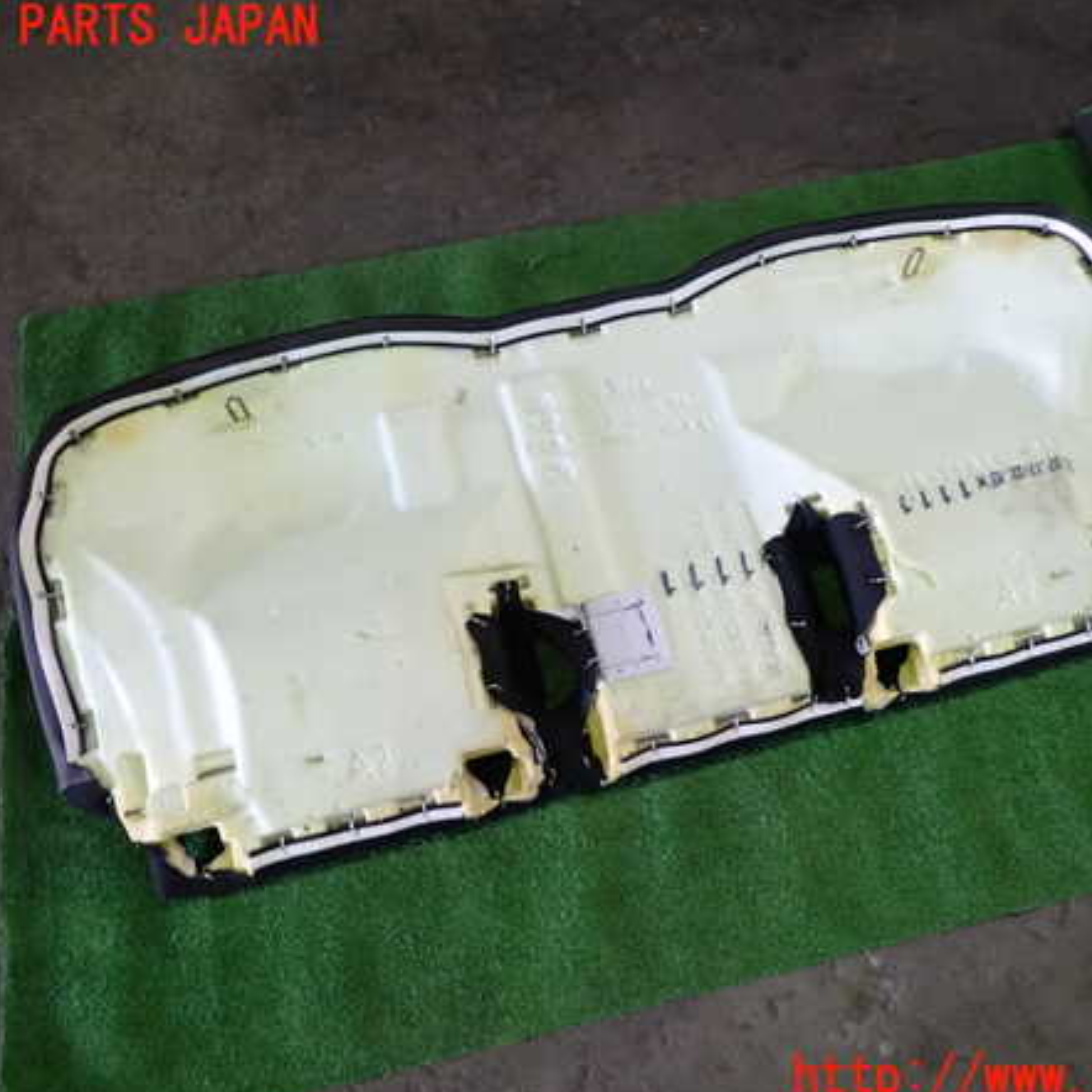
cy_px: 553
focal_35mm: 30
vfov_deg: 54.0
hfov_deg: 53.9
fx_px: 1071
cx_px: 610
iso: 250
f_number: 2
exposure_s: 1/30
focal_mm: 4.5
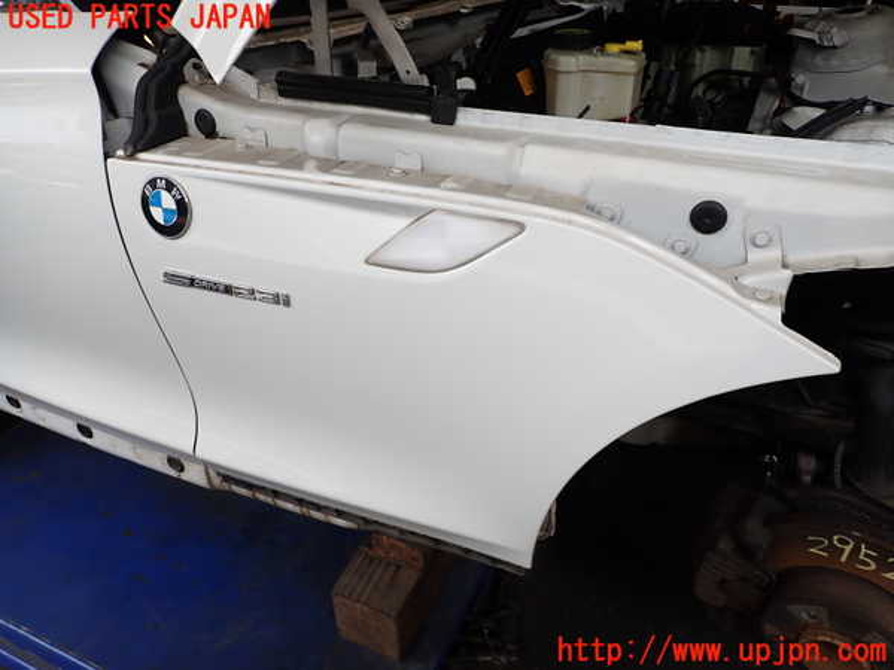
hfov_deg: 69.4
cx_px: 447
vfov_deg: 54.9
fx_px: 646
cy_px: 335
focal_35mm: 25
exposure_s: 1/250
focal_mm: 4.5
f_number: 2.8
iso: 100
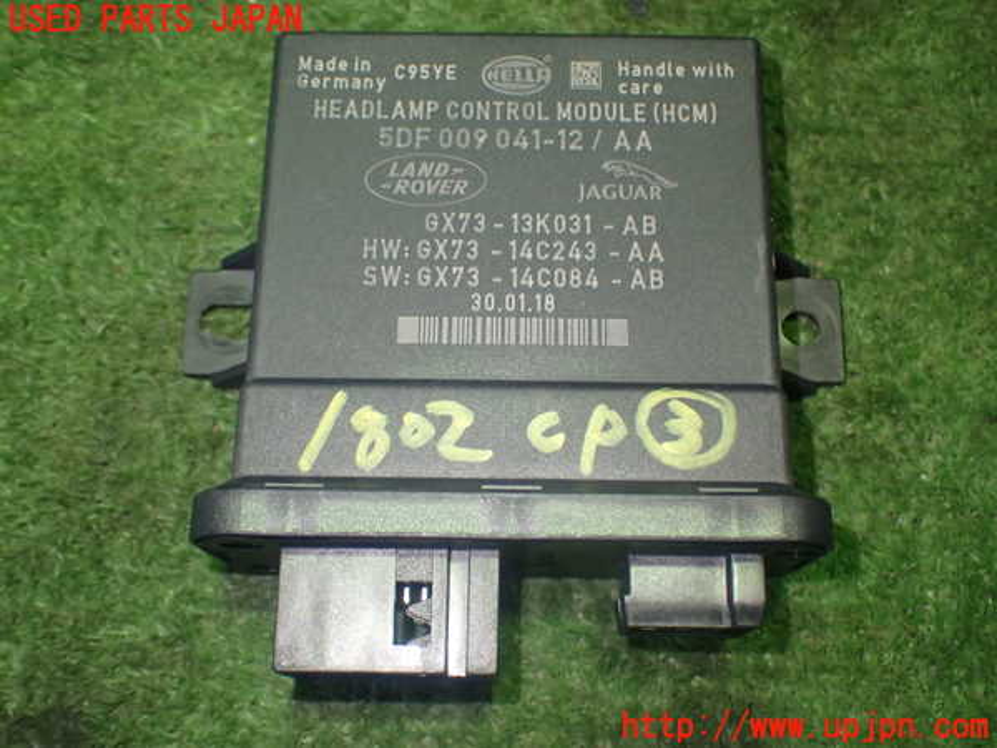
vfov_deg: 35.1
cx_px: 498
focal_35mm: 41
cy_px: 374
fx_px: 1181
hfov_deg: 45.8
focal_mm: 7.31
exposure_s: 1/40
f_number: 2.8
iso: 500
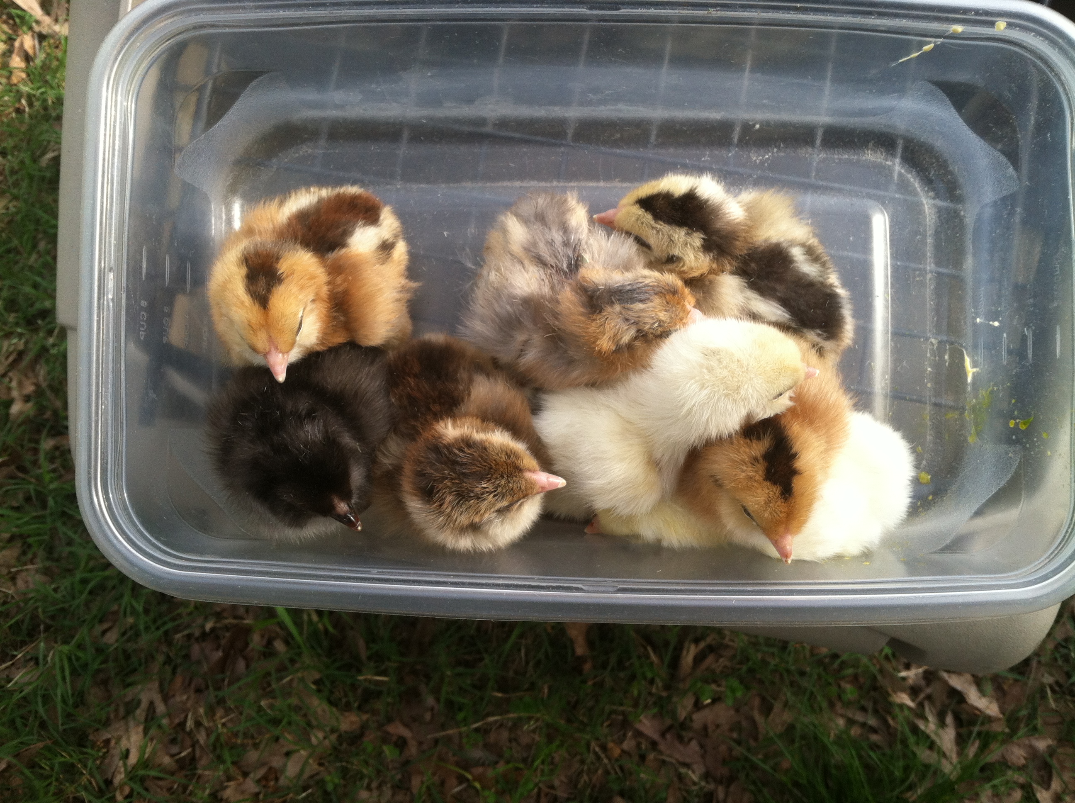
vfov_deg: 40.6
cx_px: 538
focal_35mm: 35
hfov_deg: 52.7
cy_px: 402
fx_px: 1085
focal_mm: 3.85
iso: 80
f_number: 2.8
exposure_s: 1/207
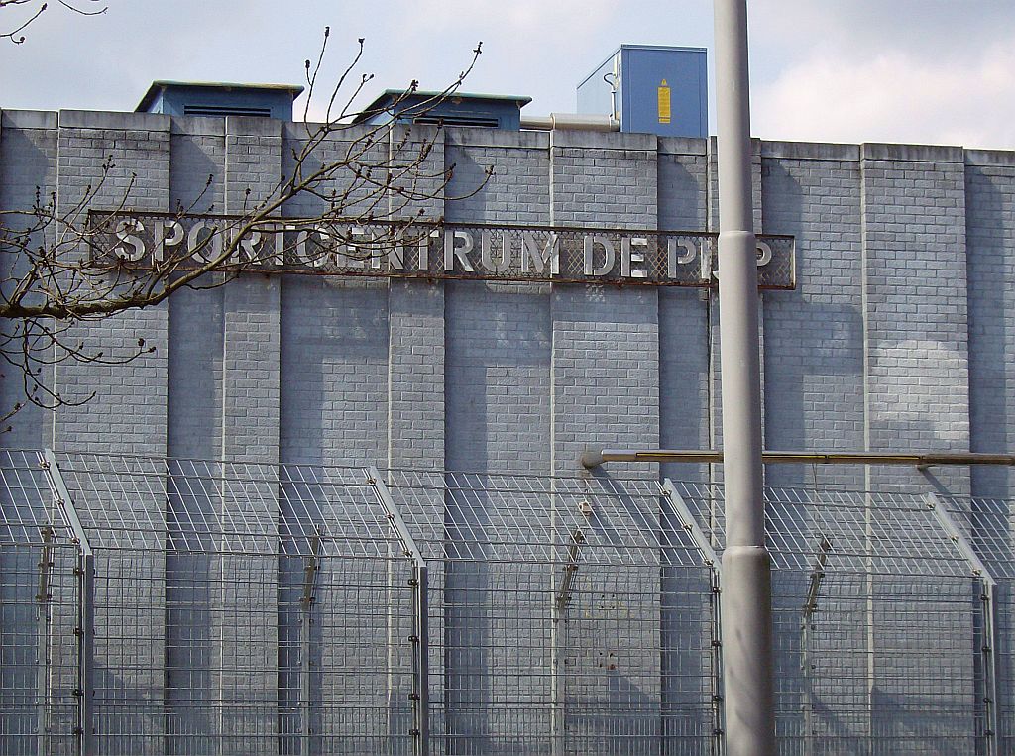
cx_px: 508
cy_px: 378
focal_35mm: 108
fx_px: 3159
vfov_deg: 13.7
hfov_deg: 18.3
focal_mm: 18
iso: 100
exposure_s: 1/236
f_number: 7.8
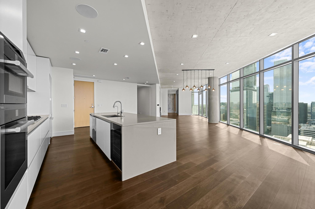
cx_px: 158
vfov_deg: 81.1
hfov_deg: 104.3
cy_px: 104
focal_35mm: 14
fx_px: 122
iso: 800
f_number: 8
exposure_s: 1/80
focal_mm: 14
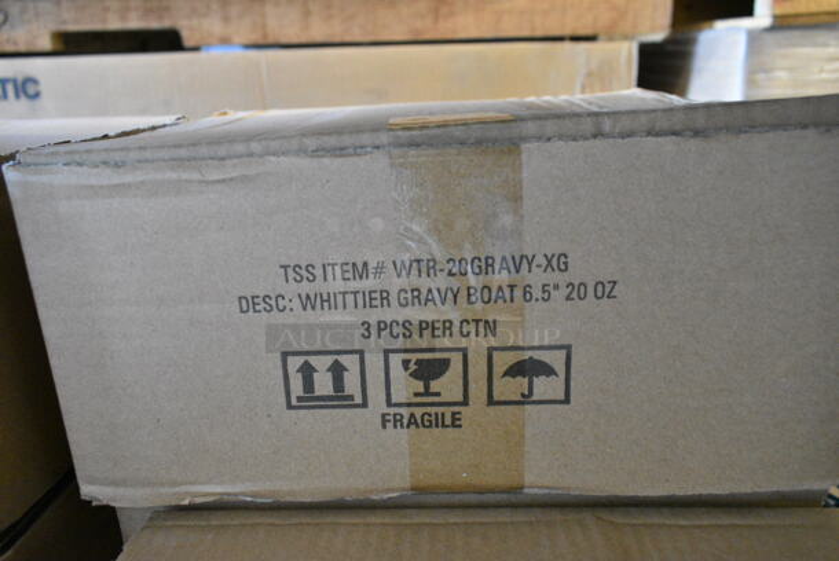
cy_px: 280
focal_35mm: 27
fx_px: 630
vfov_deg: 48.0
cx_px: 420
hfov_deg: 67.3
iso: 6400
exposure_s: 1/125
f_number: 5.6
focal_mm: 18
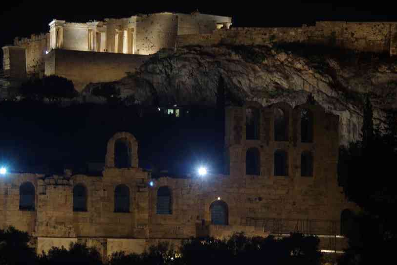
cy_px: 155
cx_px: 177
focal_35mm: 107
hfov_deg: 19.1
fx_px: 1180
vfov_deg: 12.8
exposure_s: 5.1
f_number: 7.1
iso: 100
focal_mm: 57.5
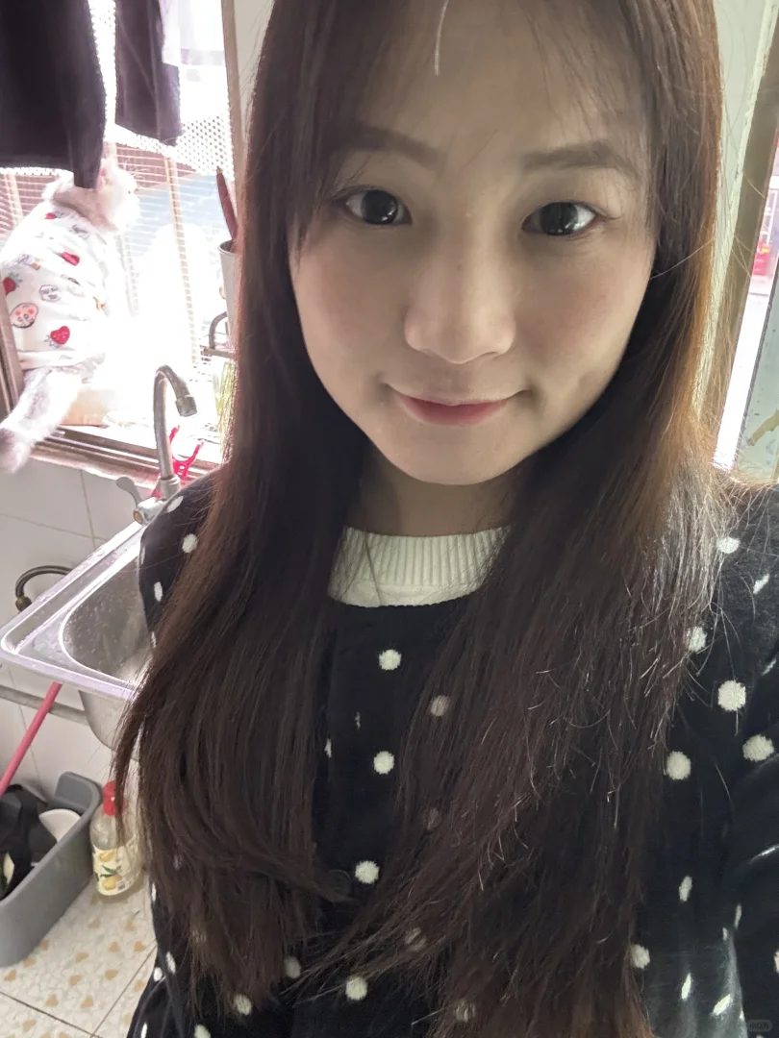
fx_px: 900
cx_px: 390
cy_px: 519
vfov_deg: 60.0
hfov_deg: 46.8
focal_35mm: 30
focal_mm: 2.69
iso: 500
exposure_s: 1/30
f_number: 1.9
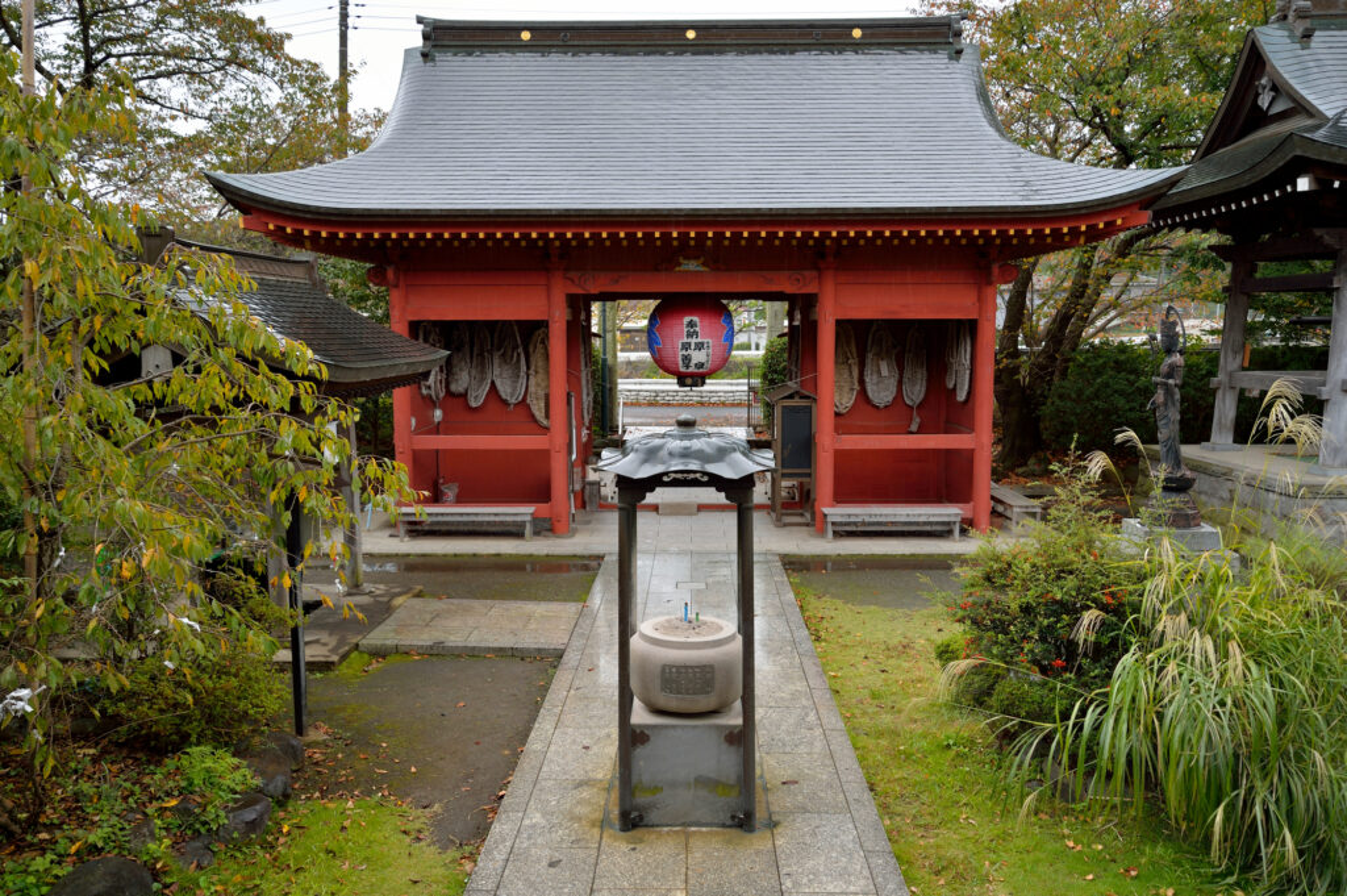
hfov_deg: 63.7
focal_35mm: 29
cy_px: 448
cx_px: 674
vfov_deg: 44.9
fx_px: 1084
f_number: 5.6
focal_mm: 29
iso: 180
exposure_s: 1/60
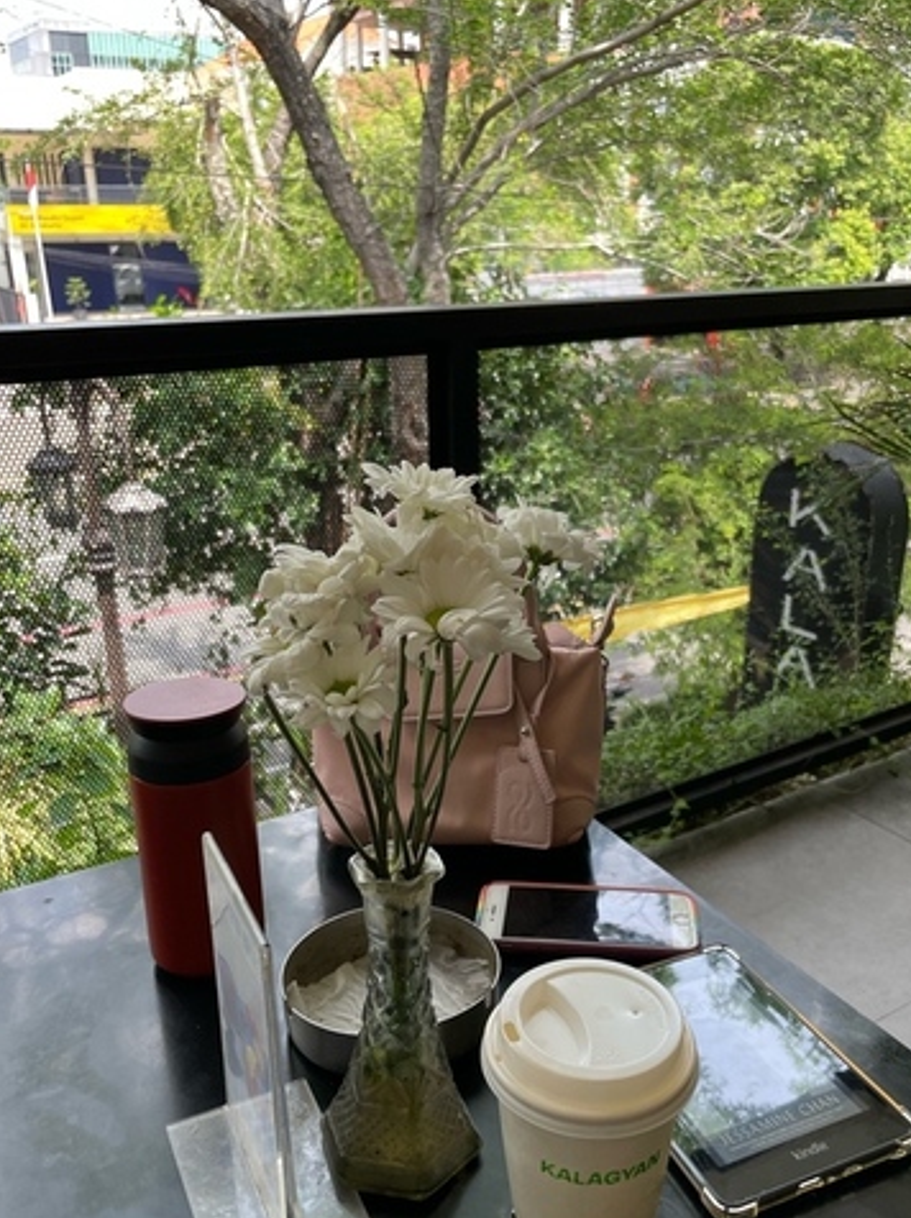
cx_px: 508
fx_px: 1090
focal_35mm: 31
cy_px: 664
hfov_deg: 45.3
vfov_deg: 58.3
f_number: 1.6
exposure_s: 1/245
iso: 32
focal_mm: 4.2
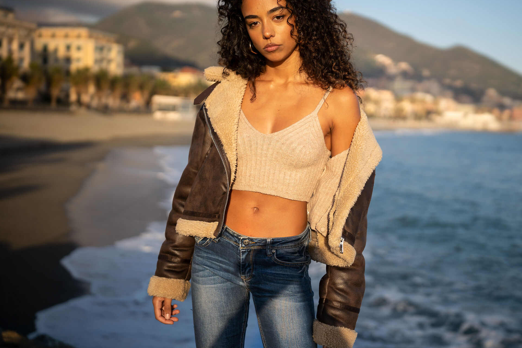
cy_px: 145
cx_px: 318
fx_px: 719
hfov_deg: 39.7
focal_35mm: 50
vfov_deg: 27.1
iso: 100
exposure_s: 1/3200
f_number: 1.8
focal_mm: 39.5
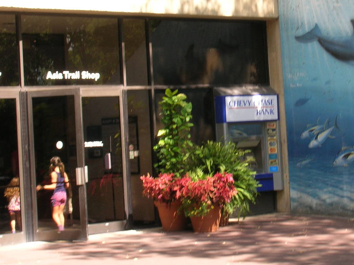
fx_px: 1002
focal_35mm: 98
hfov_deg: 19.8
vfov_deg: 15.0
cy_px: 82
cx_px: 276
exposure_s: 1/41.5
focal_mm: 9.7
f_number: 5.9
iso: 50
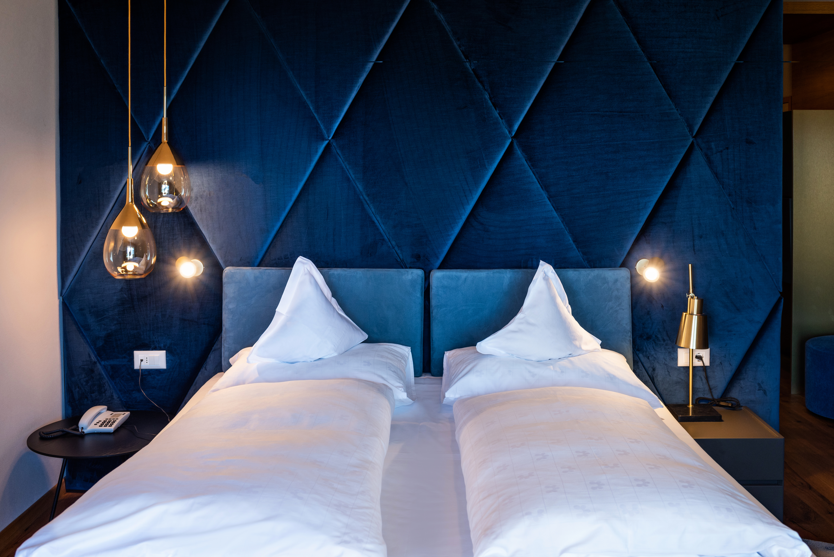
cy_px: 278
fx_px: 811
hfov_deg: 54.4
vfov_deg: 37.9
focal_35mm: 35
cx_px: 417
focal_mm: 35
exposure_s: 1/60
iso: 400
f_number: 4.8
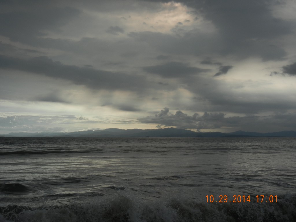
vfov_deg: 28.0
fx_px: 445
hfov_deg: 36.8
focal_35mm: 52
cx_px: 148
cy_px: 111
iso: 160
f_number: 7.8
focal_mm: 9.3
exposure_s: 1/988
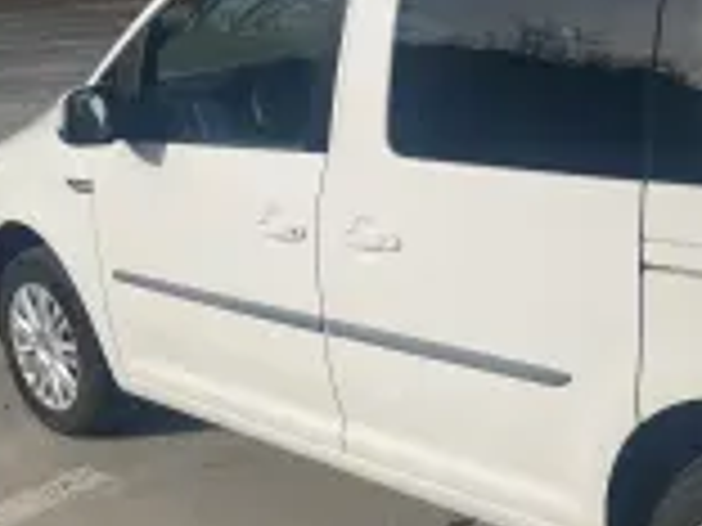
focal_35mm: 60
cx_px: 616
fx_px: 1217
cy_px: 225
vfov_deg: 24.4
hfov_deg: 30.9
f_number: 1.8
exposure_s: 1/4808
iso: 32
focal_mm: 4.25
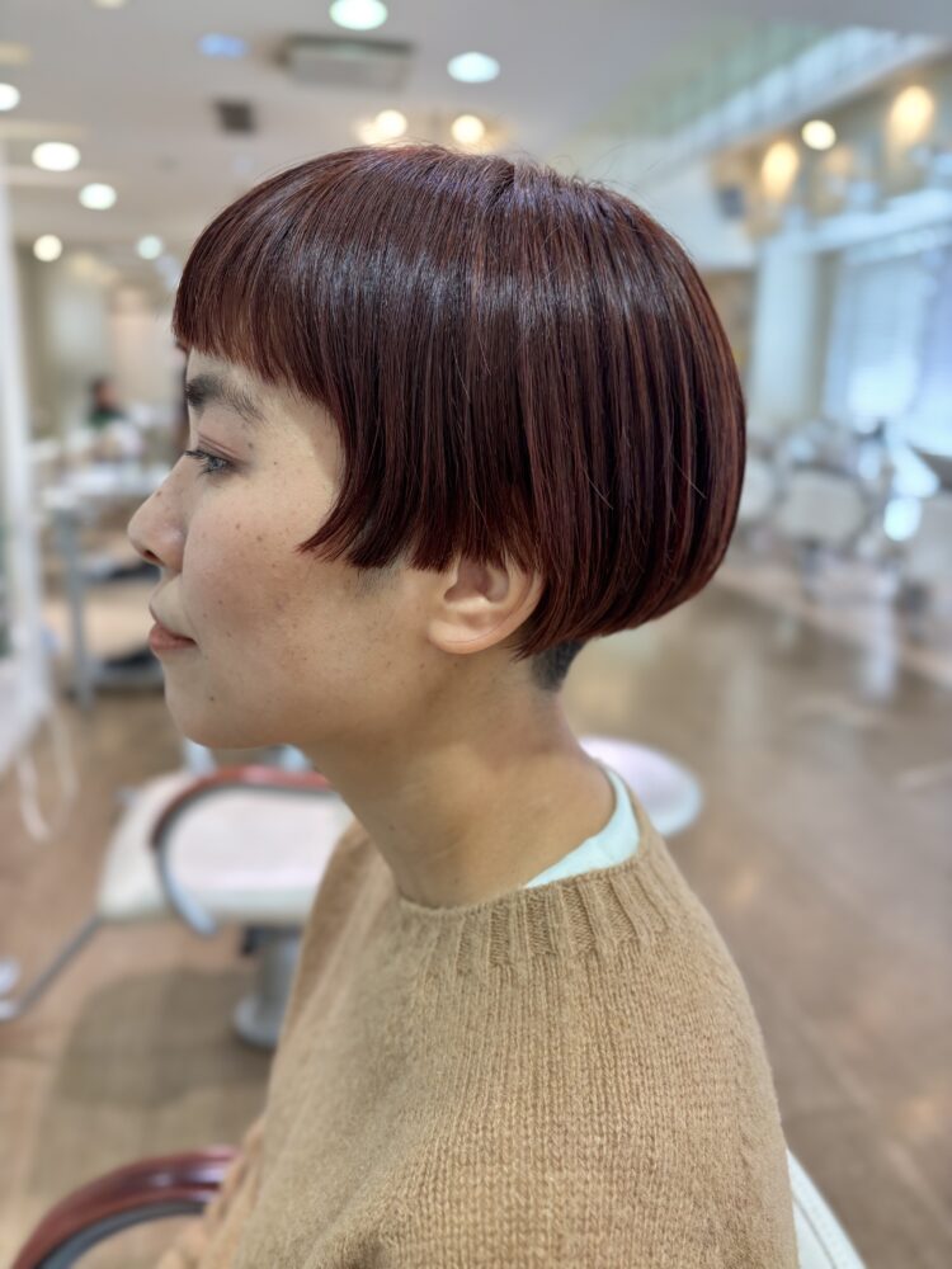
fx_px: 953
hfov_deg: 53.1
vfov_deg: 67.3
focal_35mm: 26
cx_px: 476
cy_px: 634
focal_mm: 5.96
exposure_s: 1/50
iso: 125
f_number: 1.6
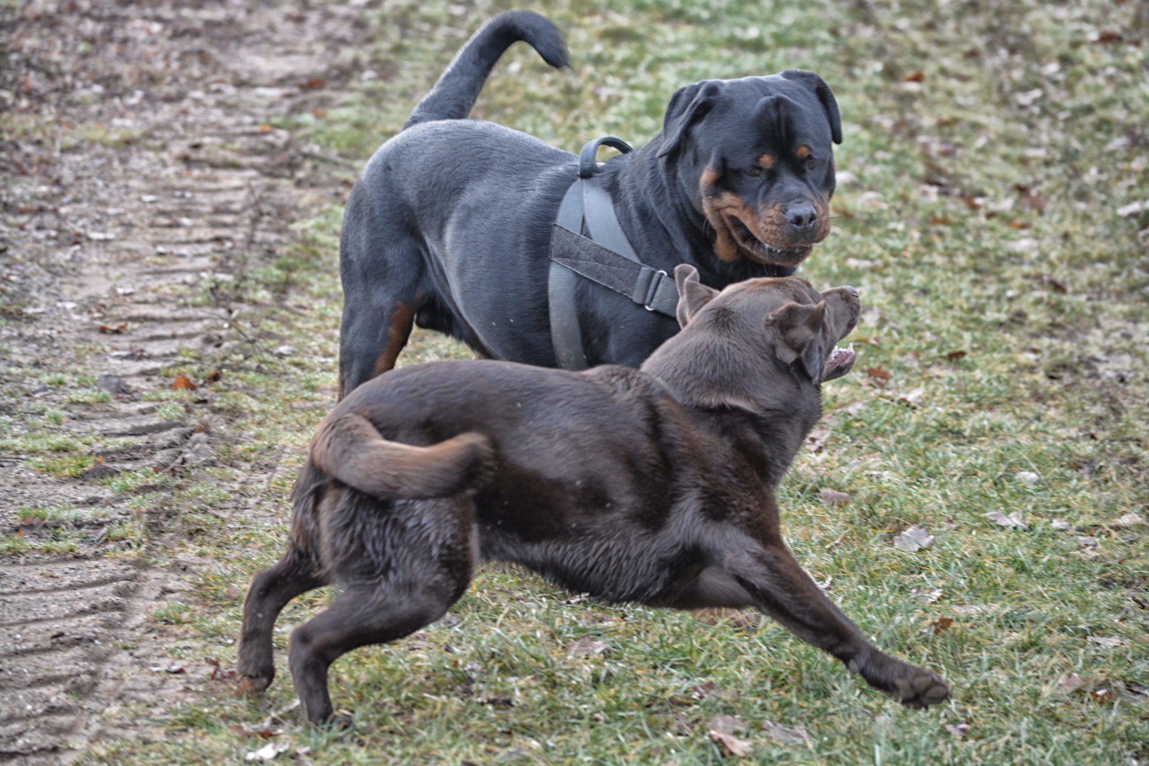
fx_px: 5984
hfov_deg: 11.0
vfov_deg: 7.3
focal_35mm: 188
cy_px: 383
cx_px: 574
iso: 1600
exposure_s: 1/320
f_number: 4.8
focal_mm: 125
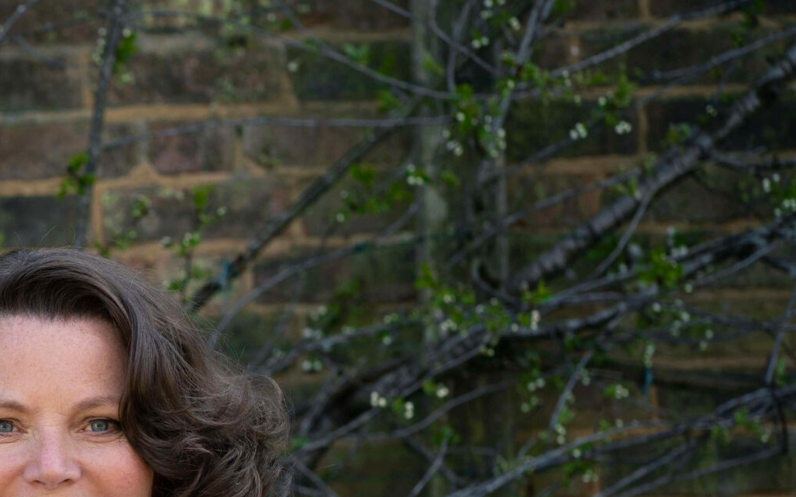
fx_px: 4686
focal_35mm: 216
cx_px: -164
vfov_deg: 6.0
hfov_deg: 9.6
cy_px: 637
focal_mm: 85
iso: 200
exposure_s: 1/320
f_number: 5
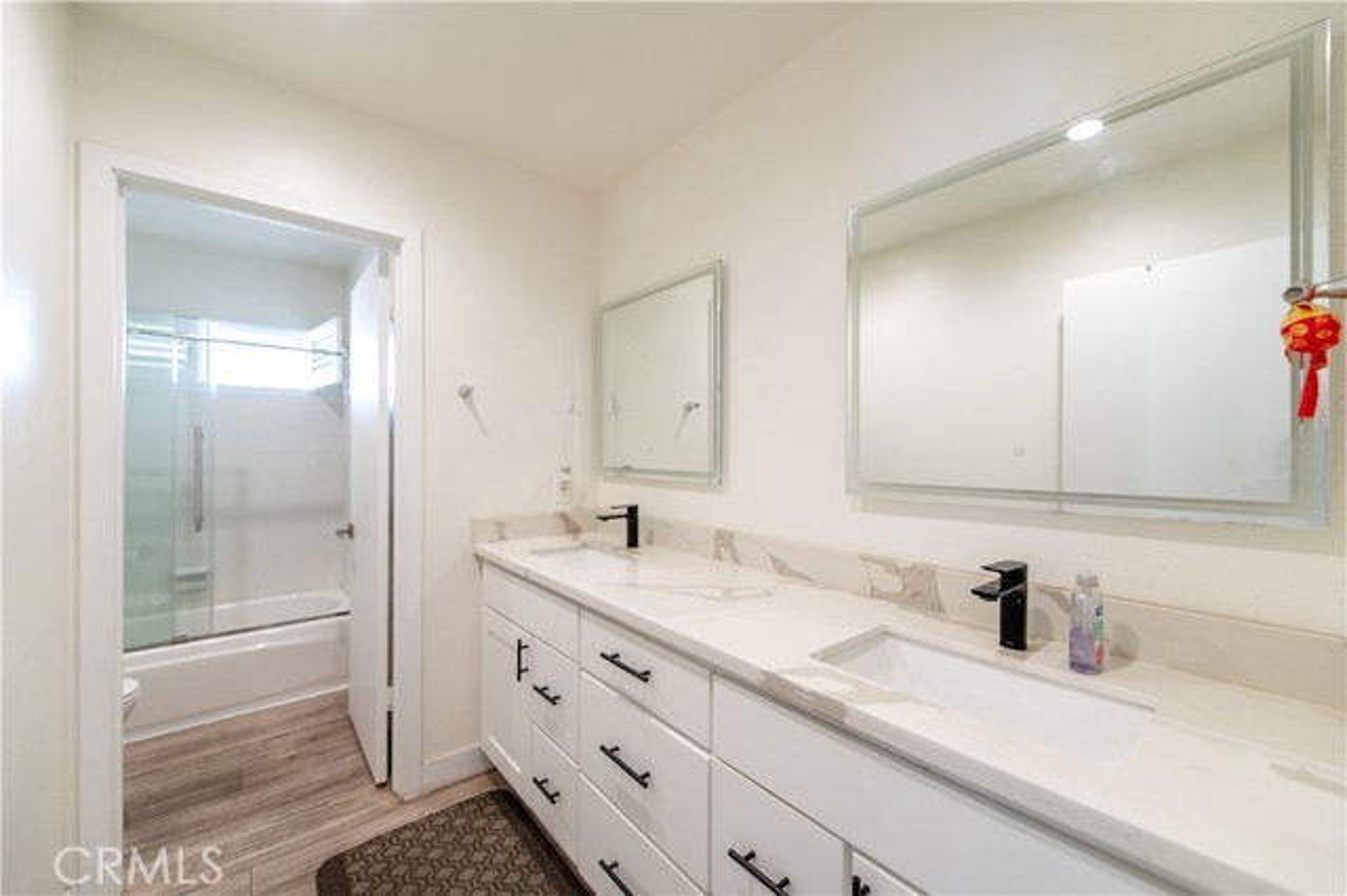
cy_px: 448
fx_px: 524
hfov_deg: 104.3
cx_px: 674
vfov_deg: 81.1
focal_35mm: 14
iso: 400
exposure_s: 1/160
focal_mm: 14
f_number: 2.8
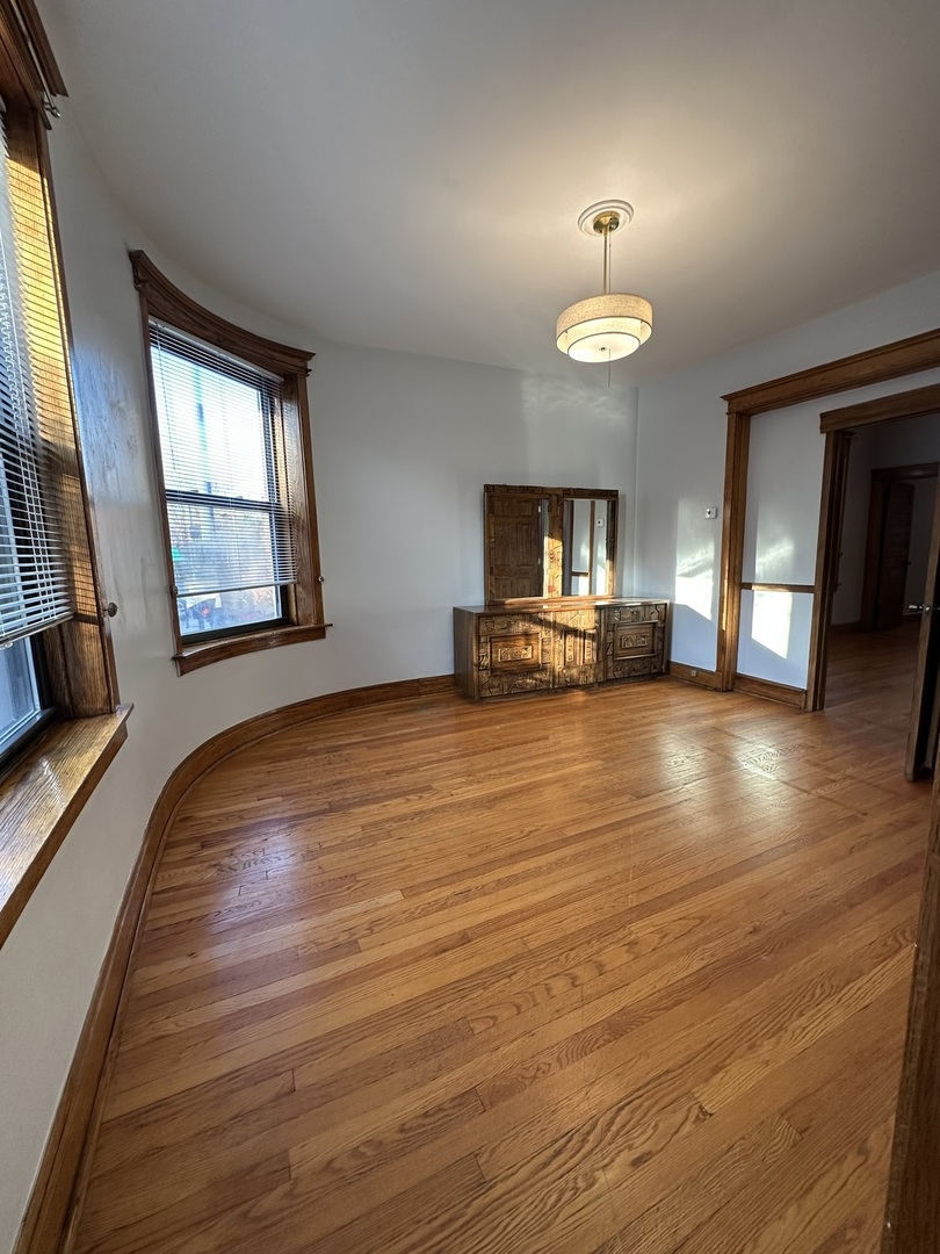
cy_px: 627
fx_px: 507
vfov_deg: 102.1
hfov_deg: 85.7
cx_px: 470
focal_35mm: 14
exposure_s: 1/120
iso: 200
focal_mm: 2.22
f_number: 2.2
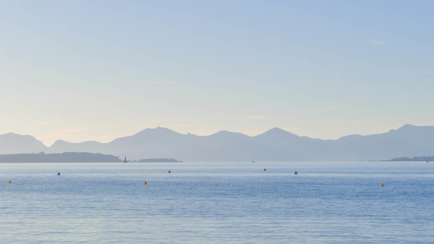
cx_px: 193
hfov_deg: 18.3
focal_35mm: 117
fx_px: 1347
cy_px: 321
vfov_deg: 10.1
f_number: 16
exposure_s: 1/125
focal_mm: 55
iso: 320
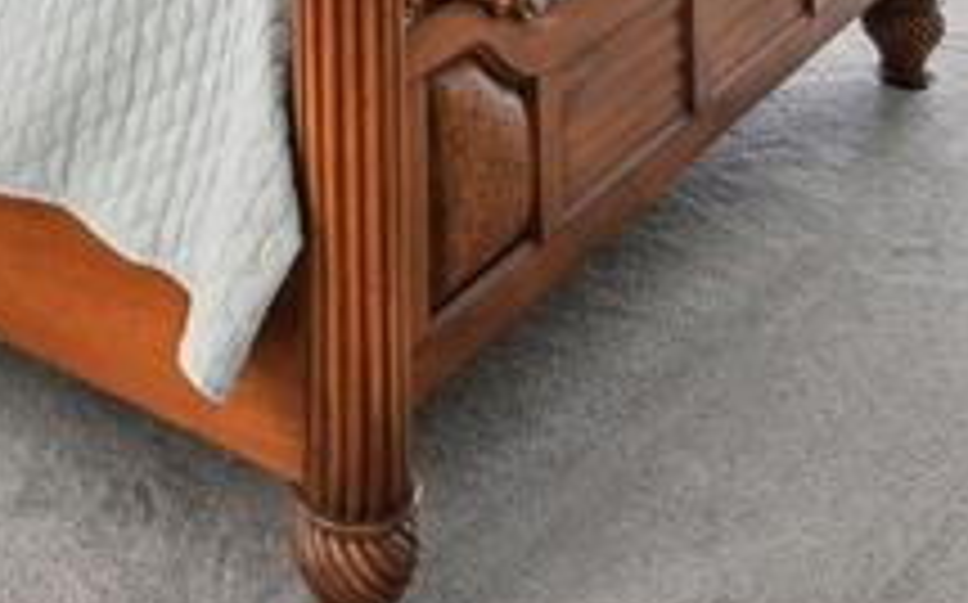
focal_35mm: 68
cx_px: 117
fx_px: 1793
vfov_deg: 14.8
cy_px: -684
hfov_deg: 29.1
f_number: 8
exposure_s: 1/60
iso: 400
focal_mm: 14
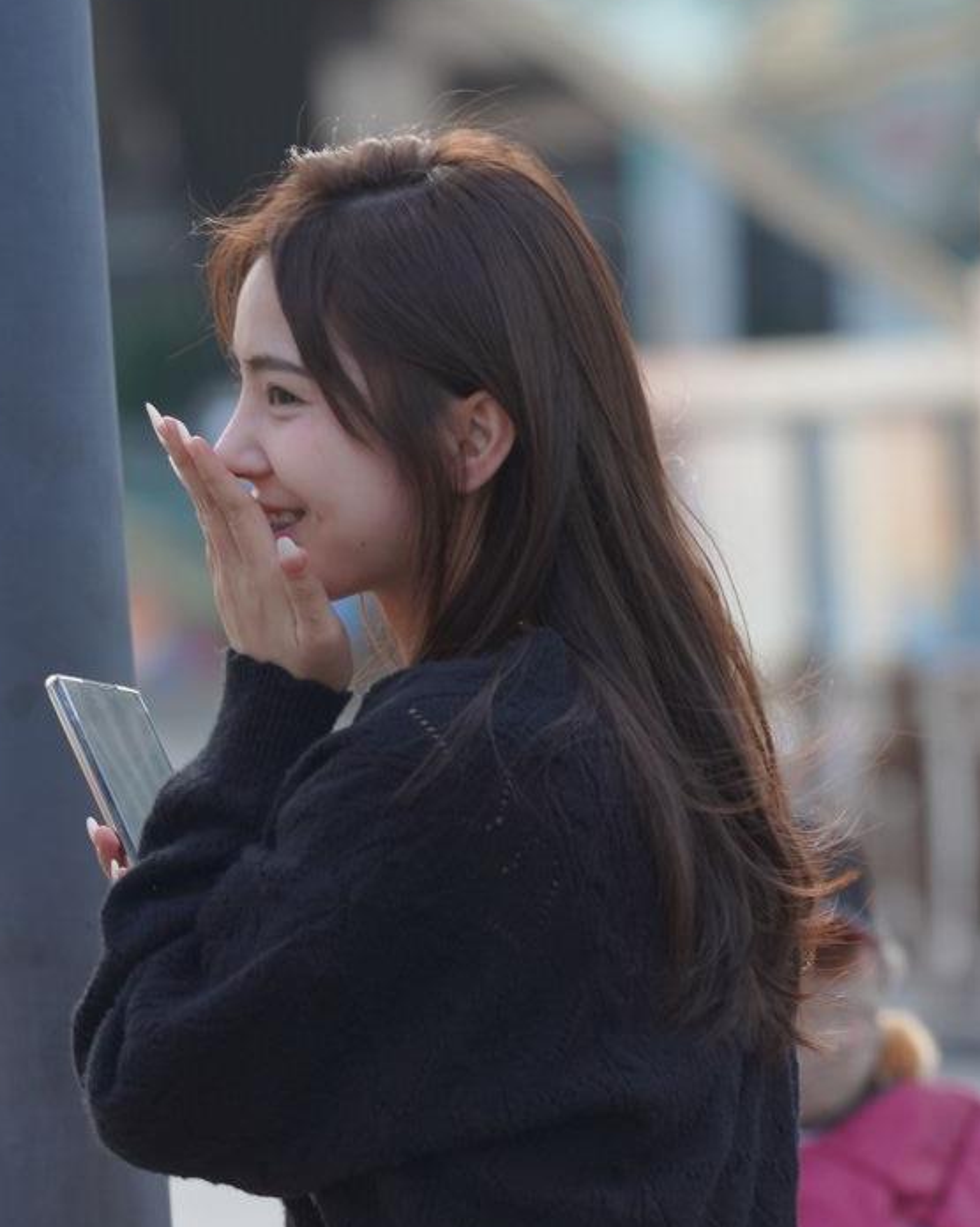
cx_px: 664
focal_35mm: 434
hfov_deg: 3.6
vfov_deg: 4.4
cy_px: 1508
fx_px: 15738
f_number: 3.5
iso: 500
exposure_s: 1/800
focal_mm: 135
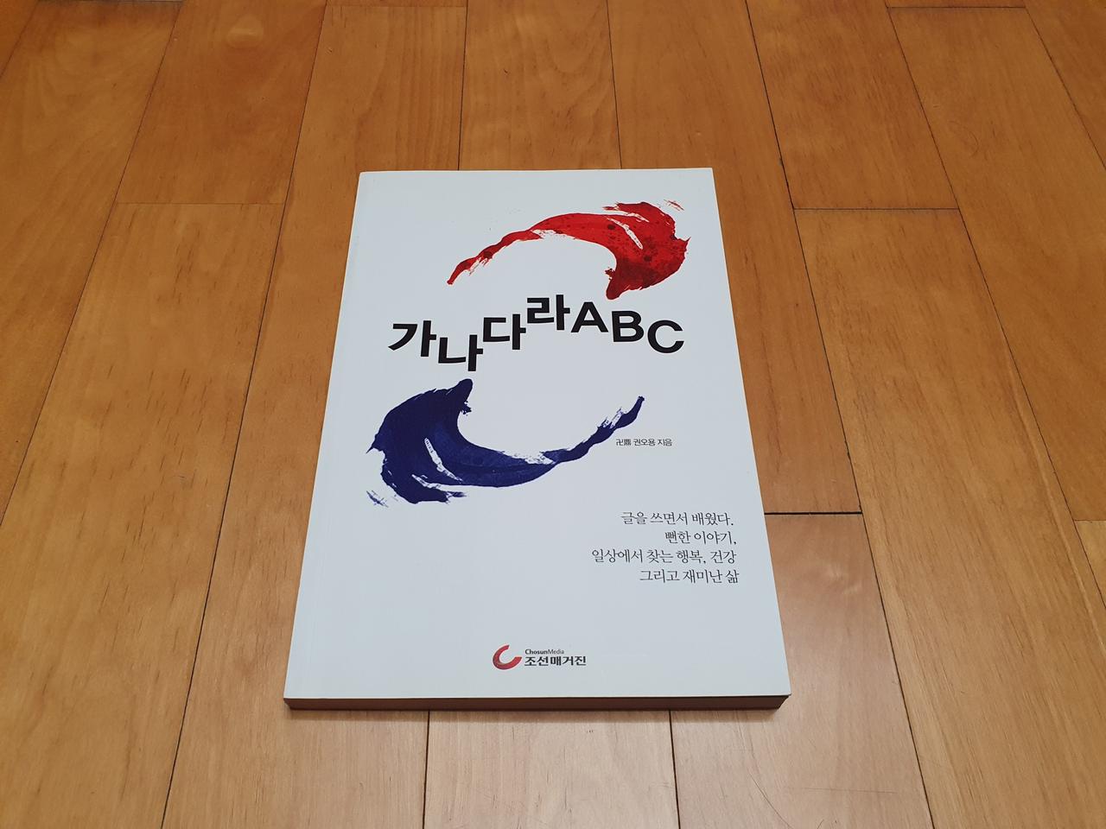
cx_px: 553
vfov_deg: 53.1
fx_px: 831
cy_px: 414
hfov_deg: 67.3
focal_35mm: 26
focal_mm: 4.32
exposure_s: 1/120
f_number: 2.4
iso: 250
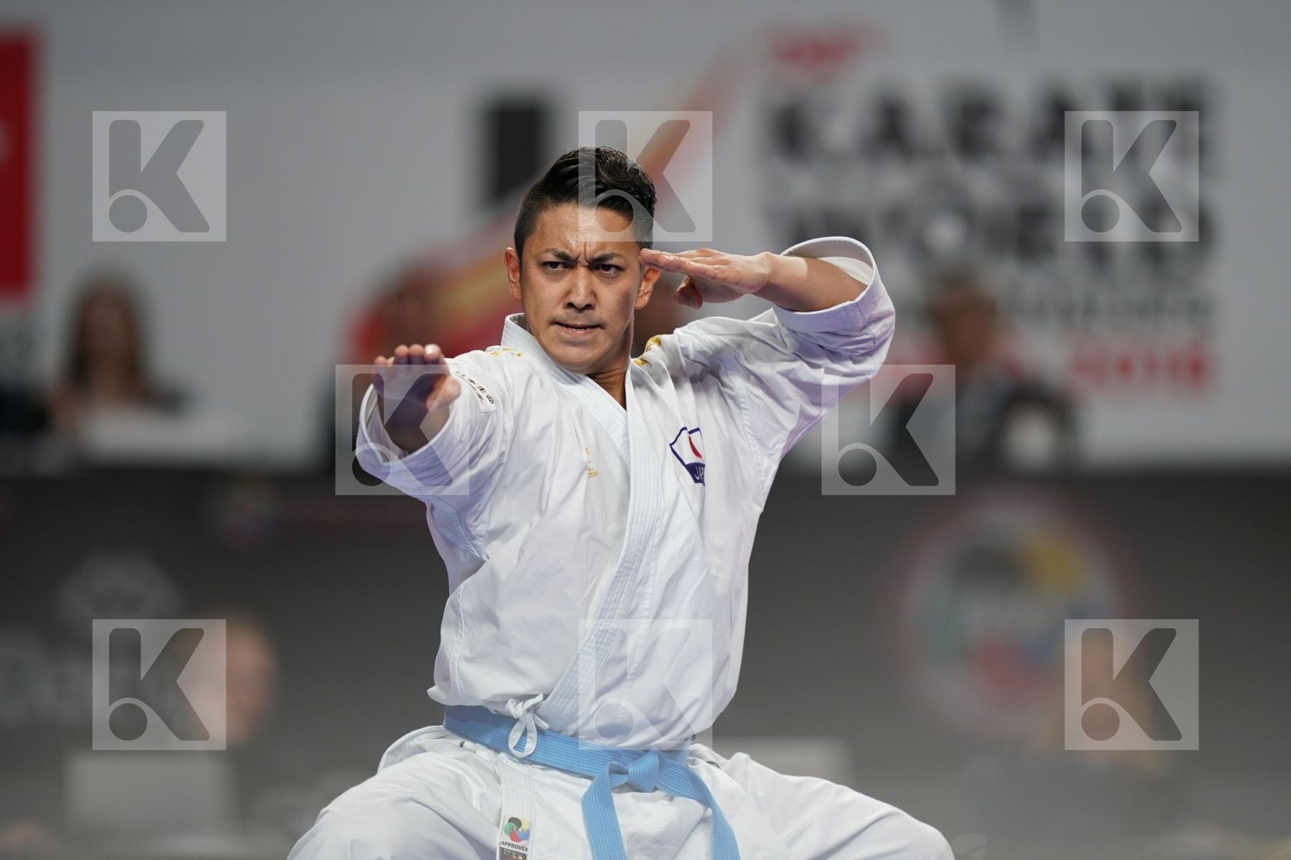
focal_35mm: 400
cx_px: 646
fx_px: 14343
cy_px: 430
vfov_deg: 3.4
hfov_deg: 5.2
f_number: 2.8
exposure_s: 1/400
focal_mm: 400
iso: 800
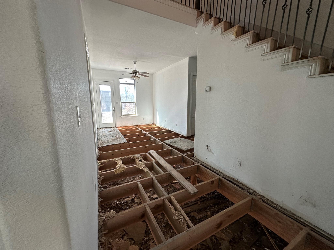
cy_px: 125
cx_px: 167
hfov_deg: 102.1
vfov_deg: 85.7
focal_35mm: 14
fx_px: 135
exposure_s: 1/99
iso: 100
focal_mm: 2.22
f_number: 2.2
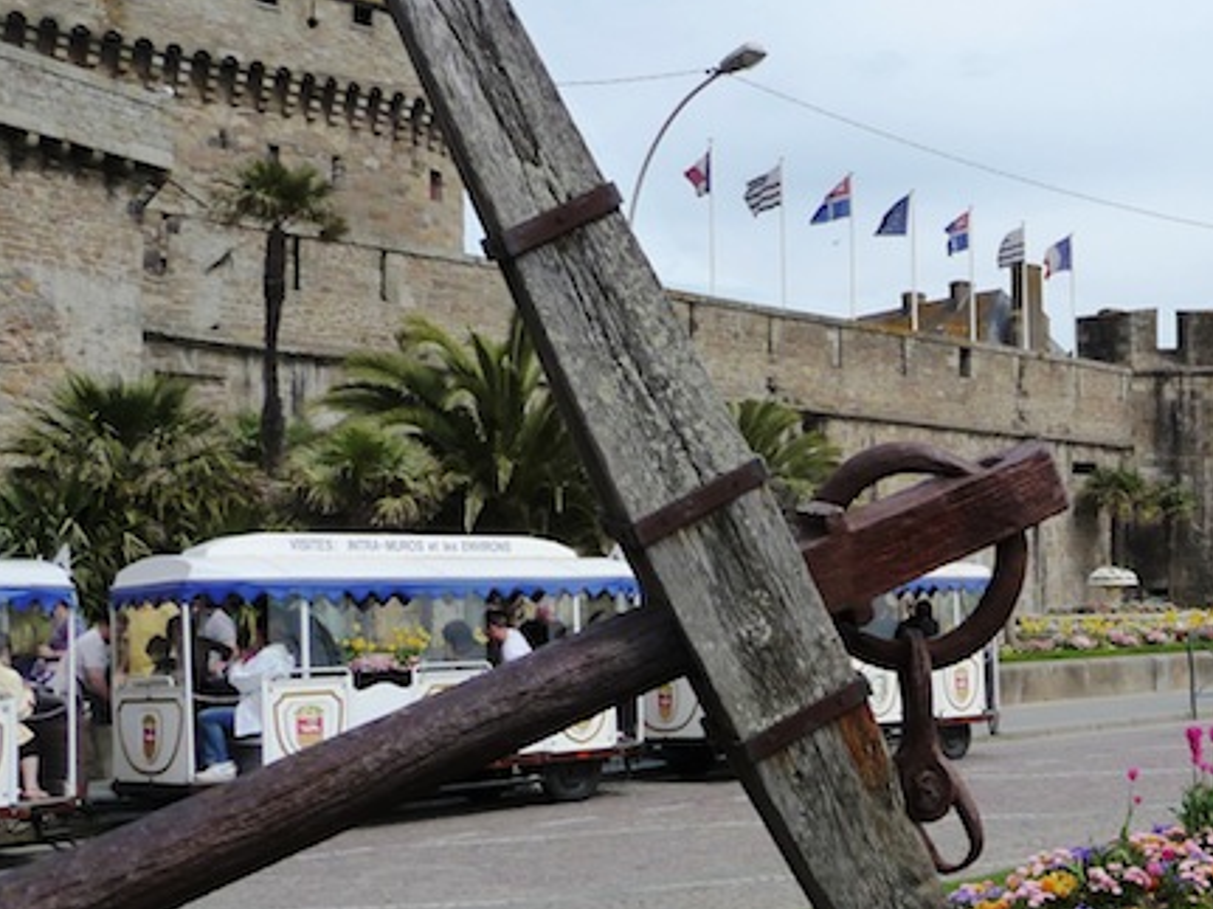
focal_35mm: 52
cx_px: 1112
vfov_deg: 28.0
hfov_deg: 34.6
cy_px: 538
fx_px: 1822
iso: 160
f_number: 3.3
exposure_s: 1/1300
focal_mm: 4.7
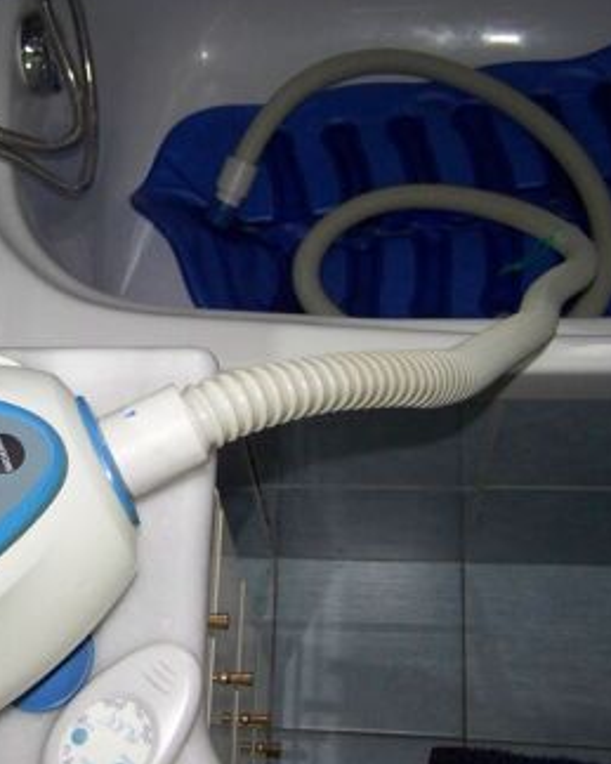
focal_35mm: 55
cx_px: 59
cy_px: 399
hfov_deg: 26.6
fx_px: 1244
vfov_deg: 34.2
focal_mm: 6.3
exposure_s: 1/30
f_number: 2.8
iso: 200
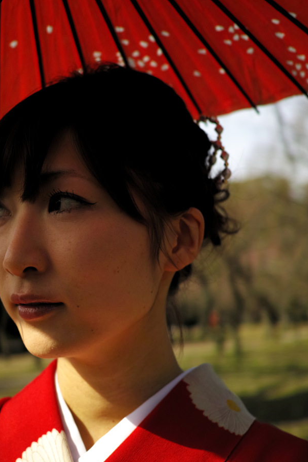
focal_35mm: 51
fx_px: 655
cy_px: 231
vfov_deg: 38.9
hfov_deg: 26.5
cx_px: 164
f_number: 2.8
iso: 100
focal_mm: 30
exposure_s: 1/1000
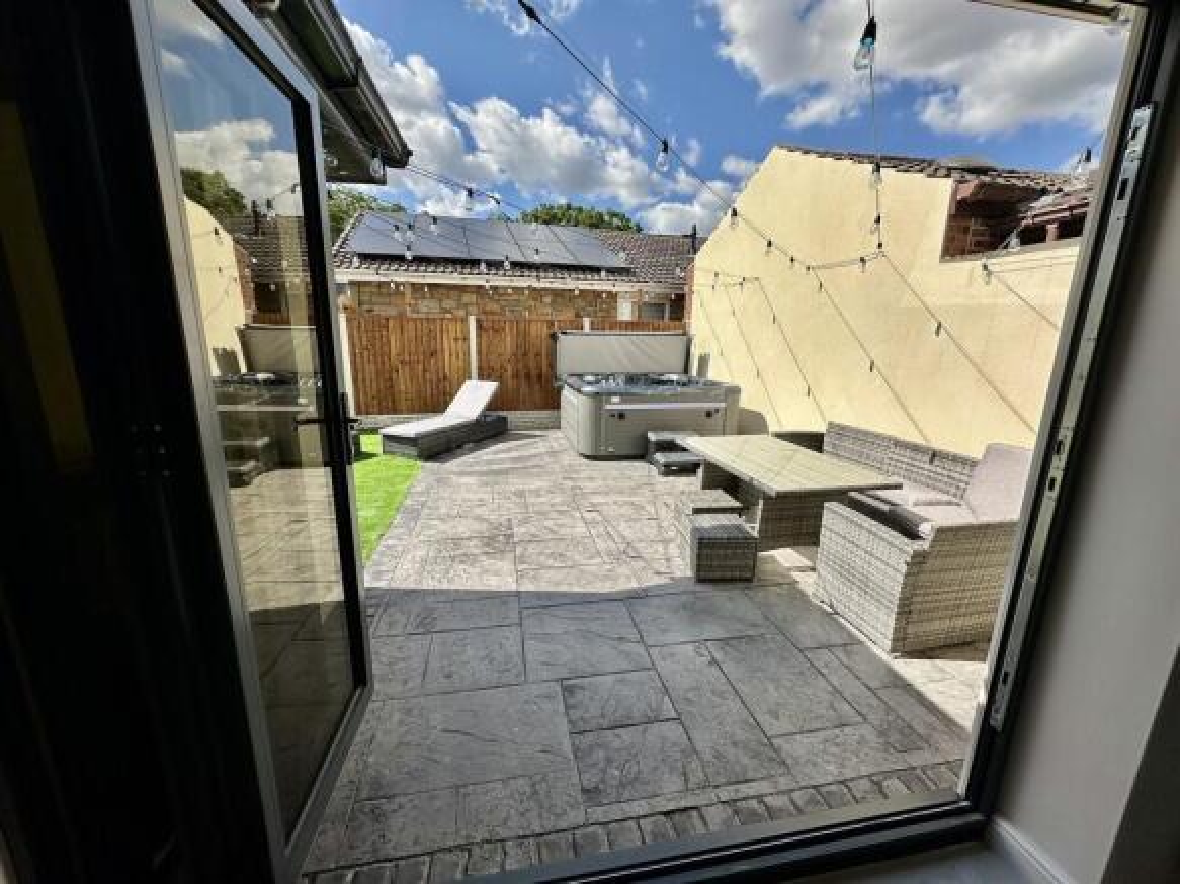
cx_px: 590
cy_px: 442
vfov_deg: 85.7
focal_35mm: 14
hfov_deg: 102.1
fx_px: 477
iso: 50
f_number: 2.2
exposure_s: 1/2257
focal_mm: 2.22
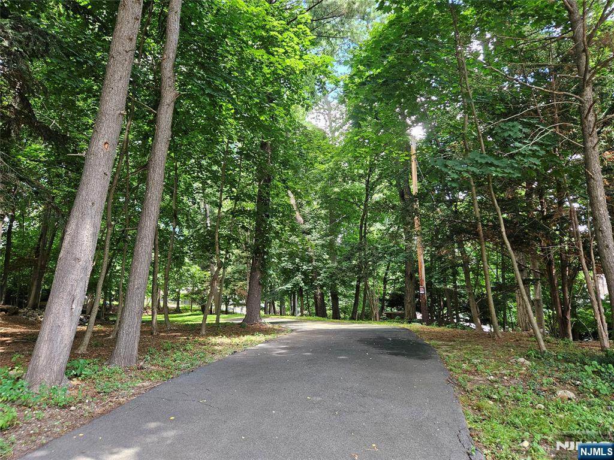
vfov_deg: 58.9
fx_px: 408
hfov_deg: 73.9
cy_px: 230
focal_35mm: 23
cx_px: 307
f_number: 1.8
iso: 125
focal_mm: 5.4
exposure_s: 1/180
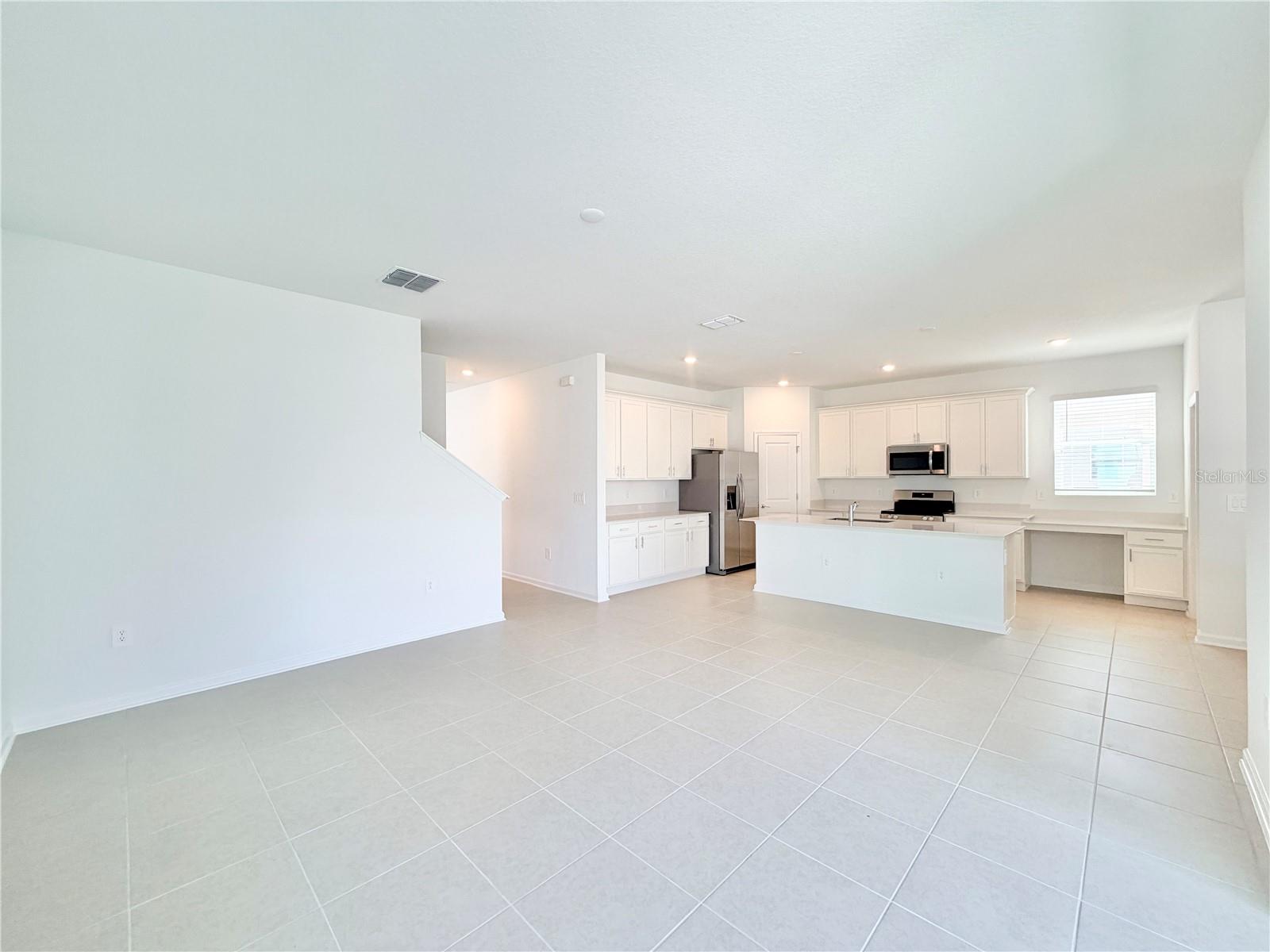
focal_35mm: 14
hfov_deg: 102.1
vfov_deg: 85.7
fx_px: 514
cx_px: 635
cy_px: 476
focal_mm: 2.22
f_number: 2.2
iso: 64
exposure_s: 1/120
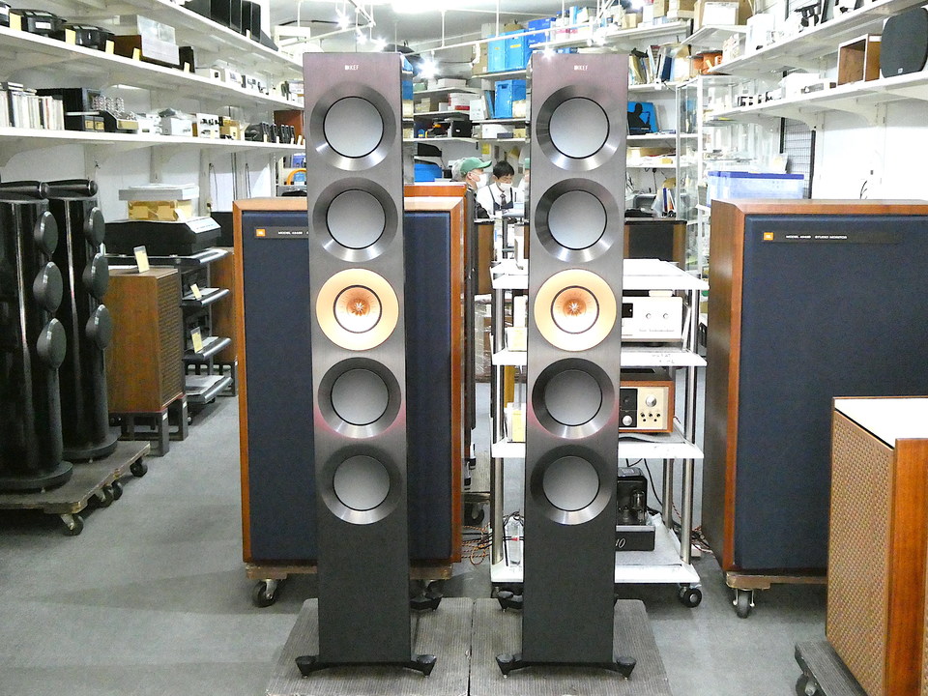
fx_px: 1180
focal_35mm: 44
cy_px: 348
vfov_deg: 32.9
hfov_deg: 42.9
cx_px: 464
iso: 1600
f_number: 3.9
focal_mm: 7.8
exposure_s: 1/50
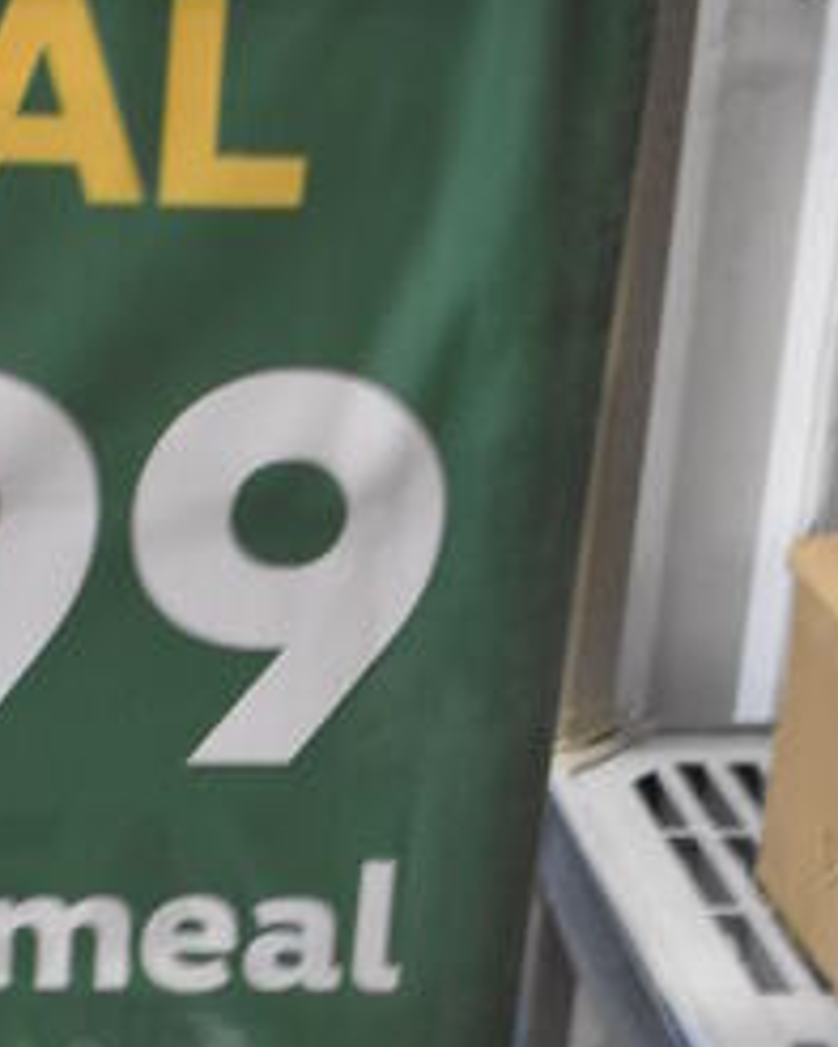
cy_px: 1236
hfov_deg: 16.0
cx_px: -47
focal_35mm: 94
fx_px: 2912
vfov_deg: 19.3
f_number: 3.5
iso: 2200
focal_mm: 18
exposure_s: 1/125
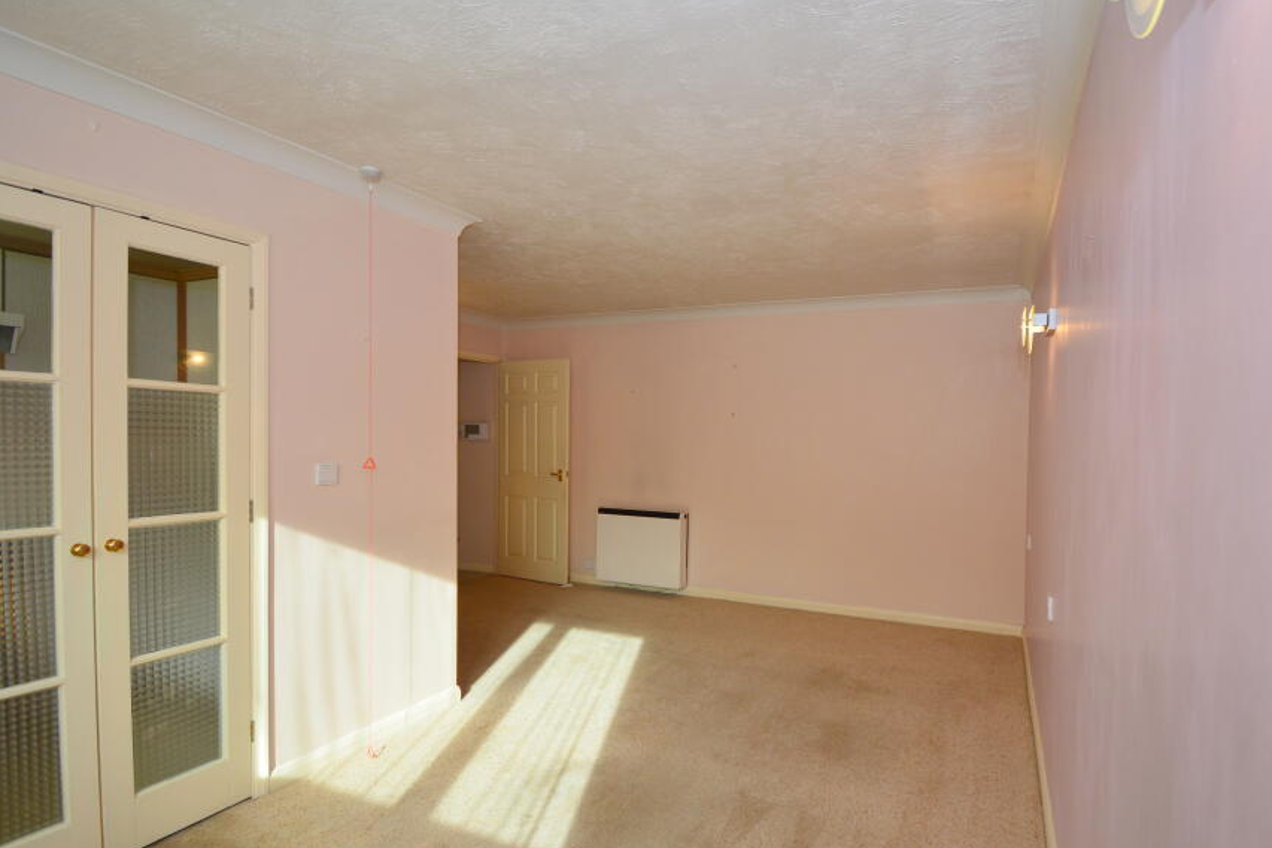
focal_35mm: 18
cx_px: 713
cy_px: 457
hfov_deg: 89.6
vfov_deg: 67.3
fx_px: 636
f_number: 5
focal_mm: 10
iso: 400
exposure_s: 1/250
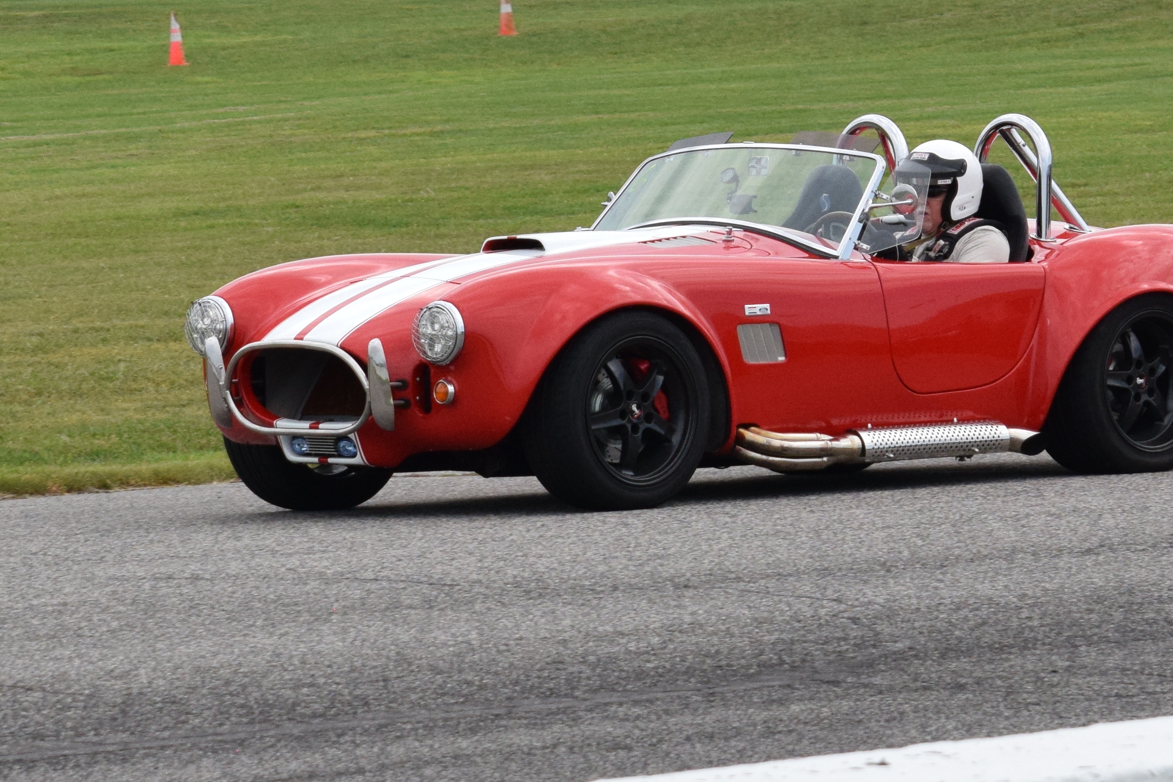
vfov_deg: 4.4
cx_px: 718
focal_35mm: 313
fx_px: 10197
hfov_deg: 6.6
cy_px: 388
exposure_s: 1/2500
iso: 800
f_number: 8
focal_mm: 78
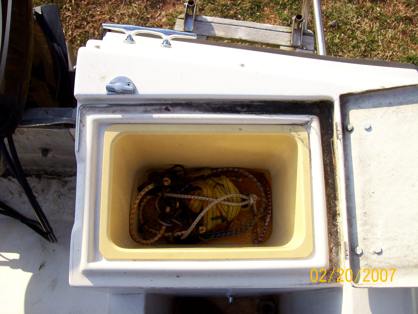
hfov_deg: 51.4
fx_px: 435
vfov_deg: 39.7
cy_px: 157
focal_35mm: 36
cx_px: 209
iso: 80
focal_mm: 6
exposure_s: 1/781
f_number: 2.7
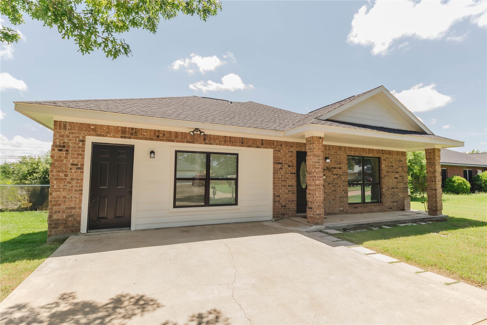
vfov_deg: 67.4
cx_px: 244
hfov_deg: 90.0
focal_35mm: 18
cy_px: 162
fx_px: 243
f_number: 7.1
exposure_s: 1/200
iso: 250
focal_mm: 18
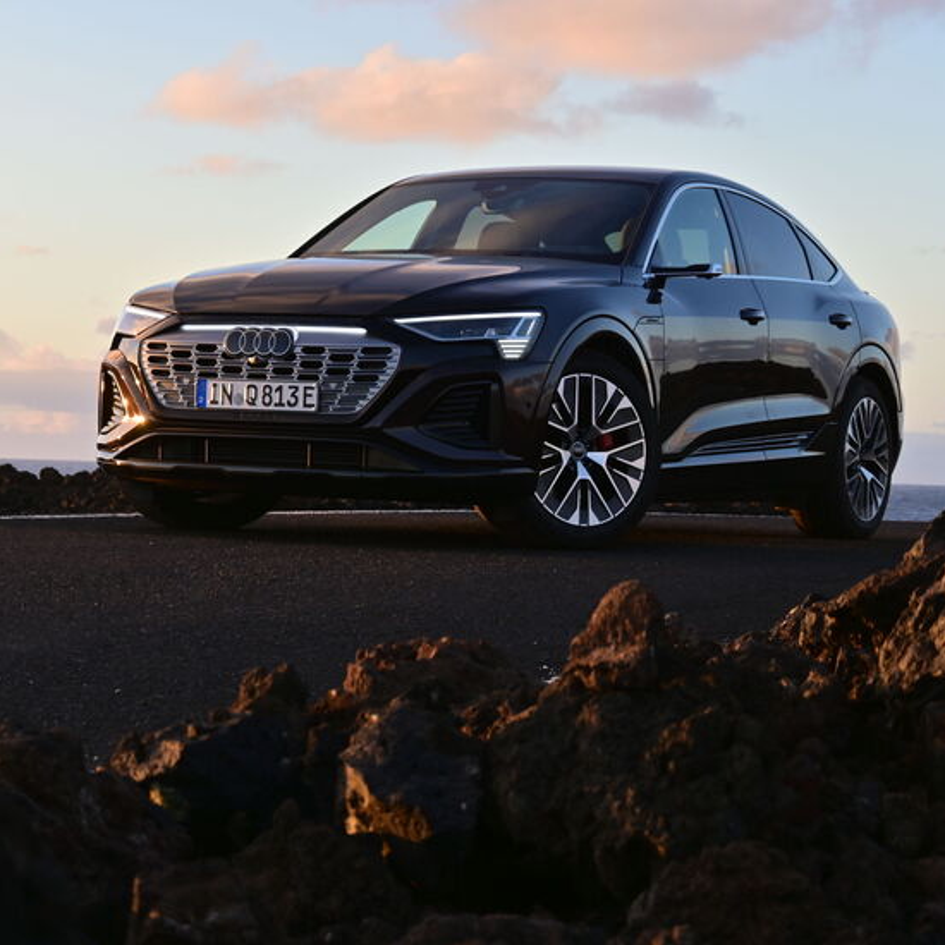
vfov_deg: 18.1
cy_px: 472
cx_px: 352
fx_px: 2965
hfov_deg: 18.1
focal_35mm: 96
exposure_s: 1/100
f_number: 6.3
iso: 100
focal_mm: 50
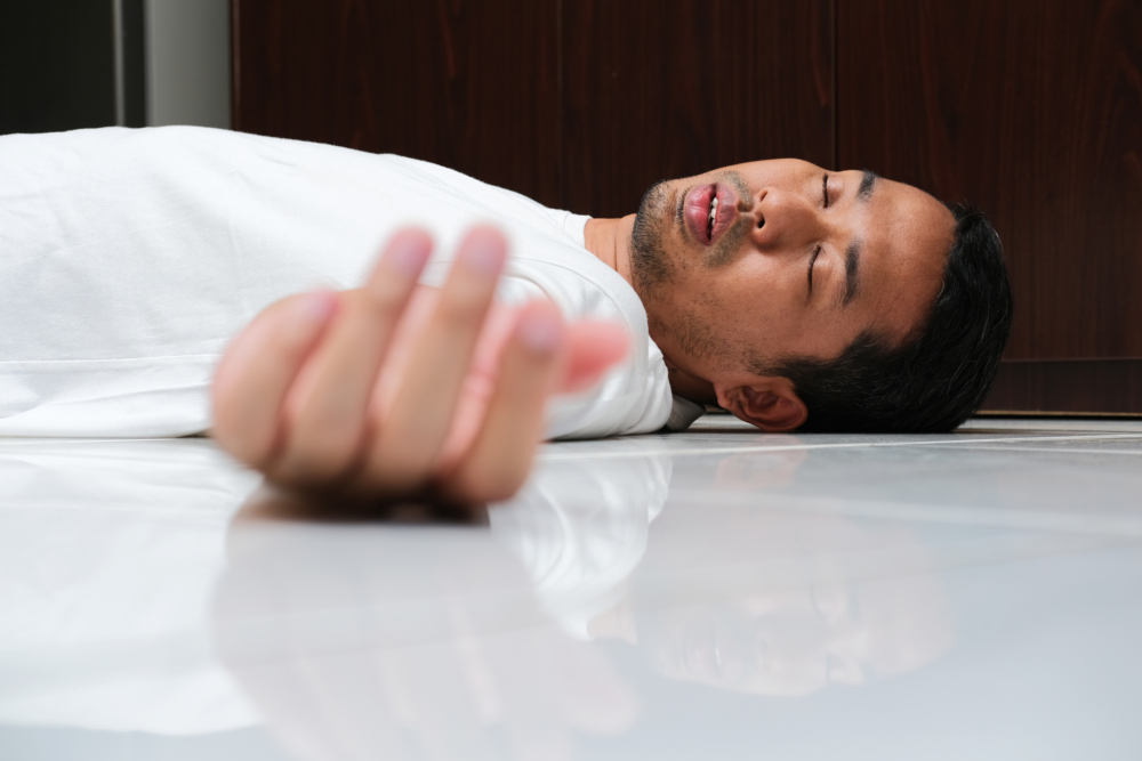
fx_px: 1681
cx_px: 571
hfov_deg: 37.5
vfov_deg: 25.5
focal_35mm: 53
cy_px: 380
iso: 160
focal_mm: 35
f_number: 4
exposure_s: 1/100
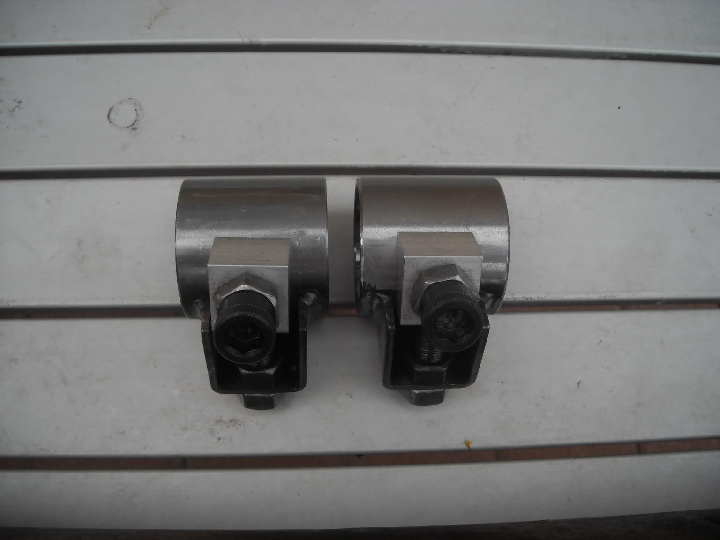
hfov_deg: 52.6
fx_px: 728
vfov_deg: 40.7
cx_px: 360
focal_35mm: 35
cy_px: 270
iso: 77
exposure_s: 1/250
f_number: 5.6
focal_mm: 5.7
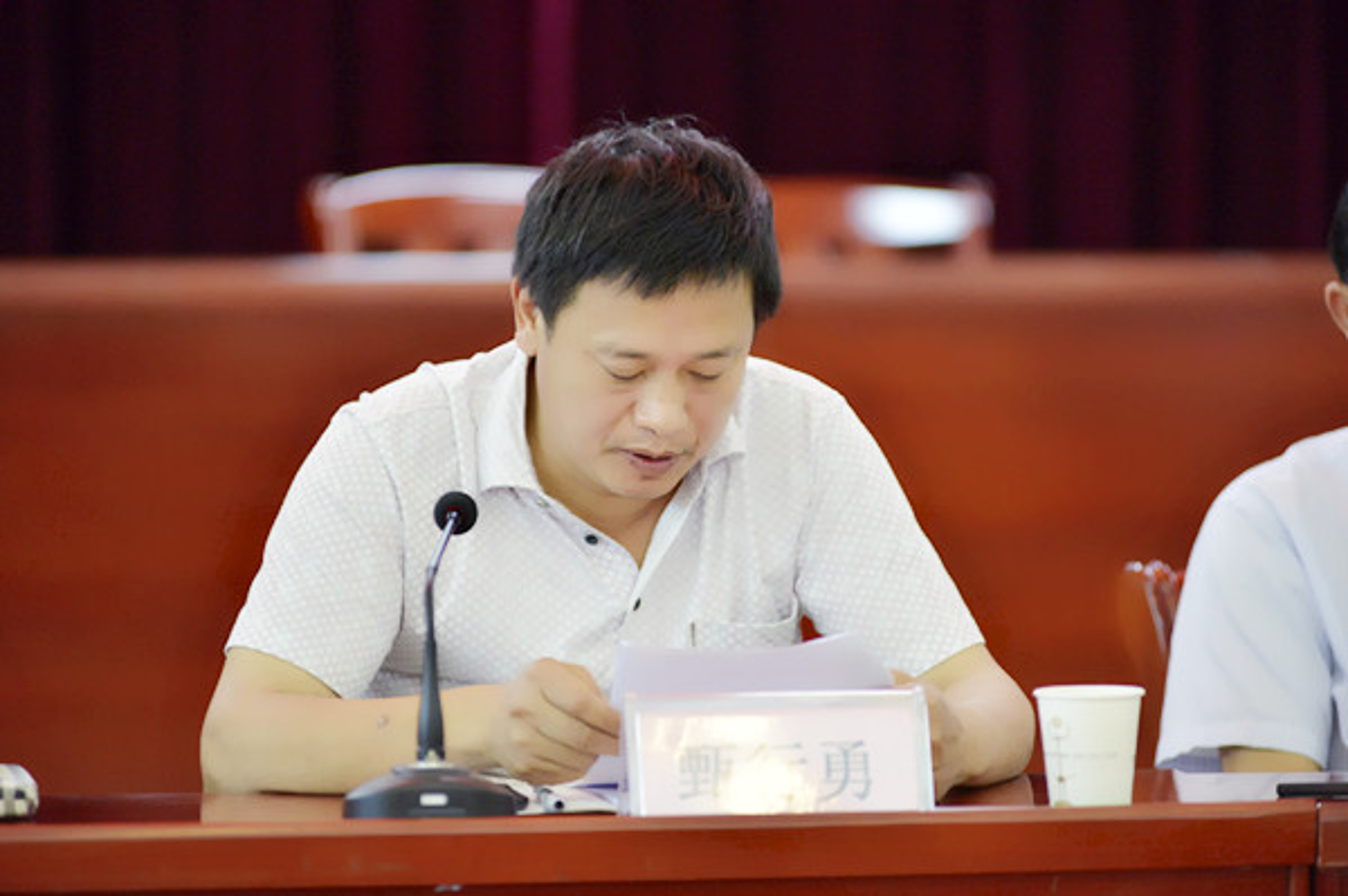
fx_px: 6921
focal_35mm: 185
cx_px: 674
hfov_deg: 11.1
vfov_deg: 7.4
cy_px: 448
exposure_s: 1/350
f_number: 2.8
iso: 2500
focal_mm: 185
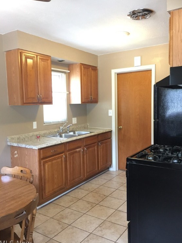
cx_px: 92
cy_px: 123
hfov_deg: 46.8
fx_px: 210
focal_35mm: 30
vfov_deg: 59.9
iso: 125
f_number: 2.2
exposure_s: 1/17
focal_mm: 4.15
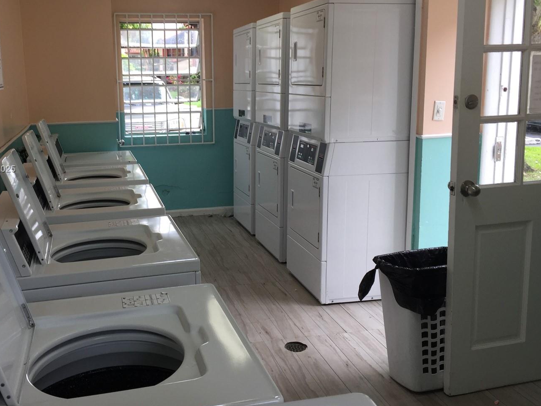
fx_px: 563
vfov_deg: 39.5
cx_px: 217
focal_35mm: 36
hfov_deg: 51.0
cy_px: 170
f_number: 2.2
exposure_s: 1/120
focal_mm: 4.15
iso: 40
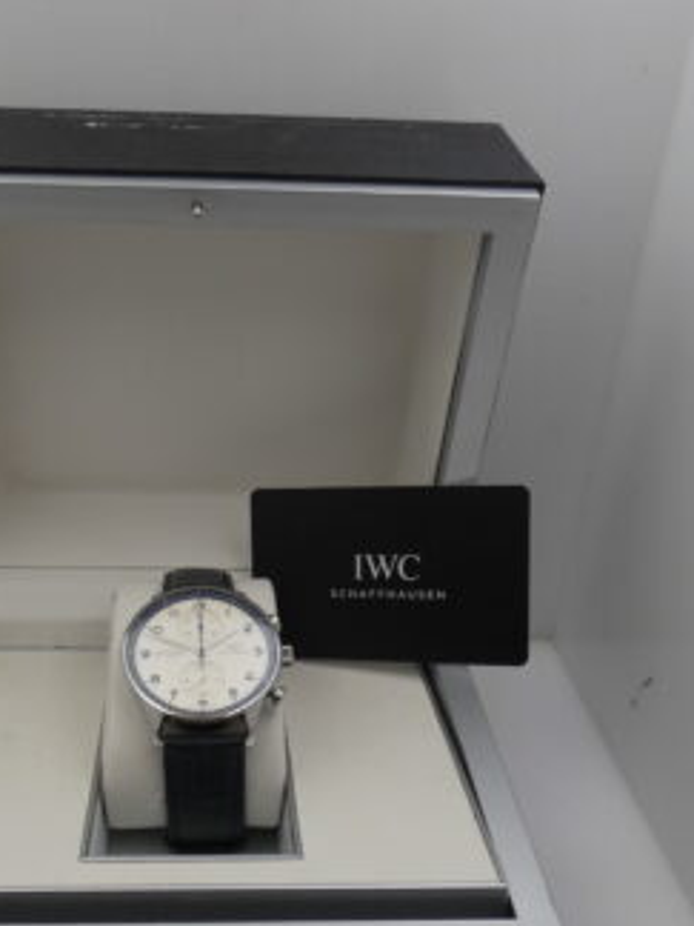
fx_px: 989
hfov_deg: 38.4
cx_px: 248
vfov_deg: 49.6
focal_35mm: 37
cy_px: 589
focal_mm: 3.6
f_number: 2.8
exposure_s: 1/320
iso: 80
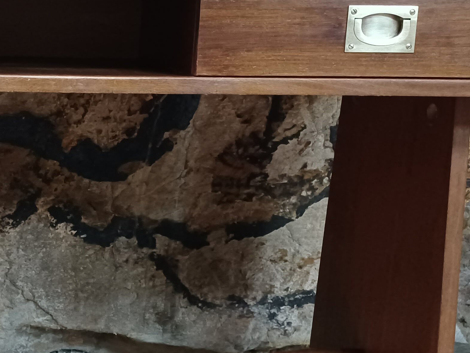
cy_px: 205
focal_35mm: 64
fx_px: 869
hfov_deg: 28.7
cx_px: 23
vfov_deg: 22.9
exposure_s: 1/16
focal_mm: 4.6
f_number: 1.8
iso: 1600
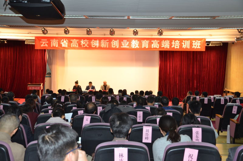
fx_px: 323
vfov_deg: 28.0
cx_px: 122
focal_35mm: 48
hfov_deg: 41.2
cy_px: 80
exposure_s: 1/60
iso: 720
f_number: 4.2
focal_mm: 32
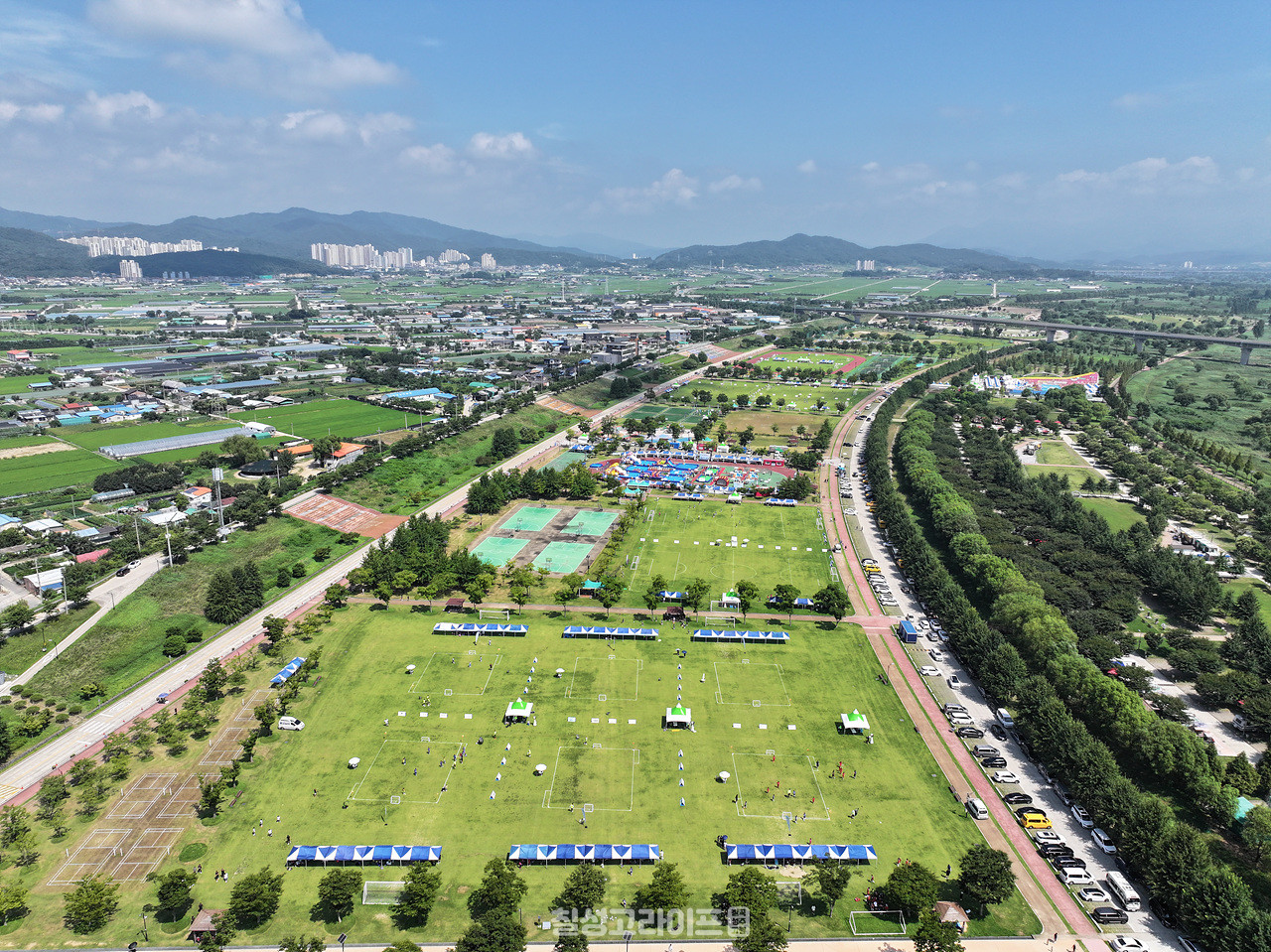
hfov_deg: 71.6
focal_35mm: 24
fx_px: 881
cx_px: 636
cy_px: 476
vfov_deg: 56.8
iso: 100
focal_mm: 12.29
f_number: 2.8
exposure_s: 1/1600
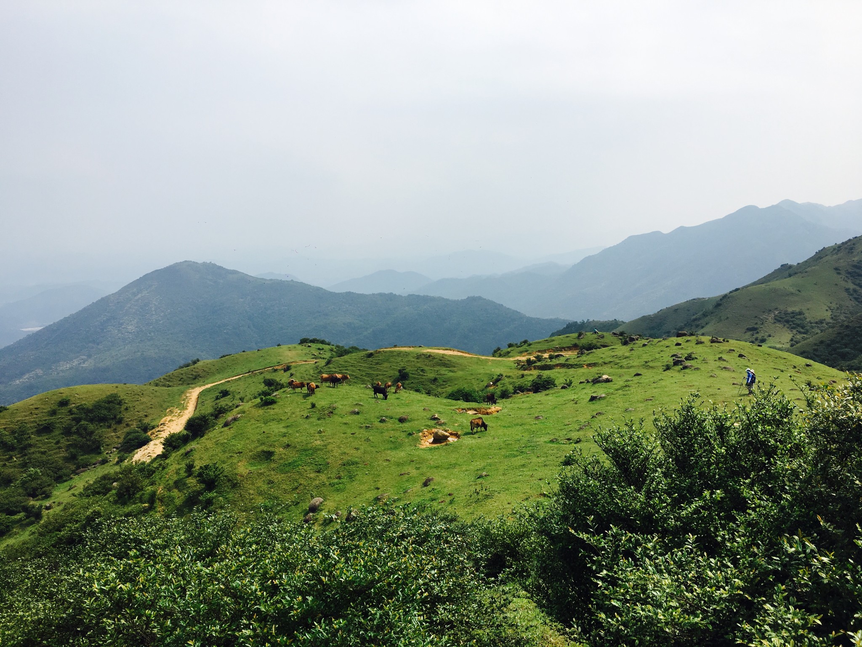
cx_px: 431
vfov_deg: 48.2
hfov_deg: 61.7
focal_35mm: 29
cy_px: 324
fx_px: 722
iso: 25
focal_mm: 4.15
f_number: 2.2
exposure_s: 1/1972
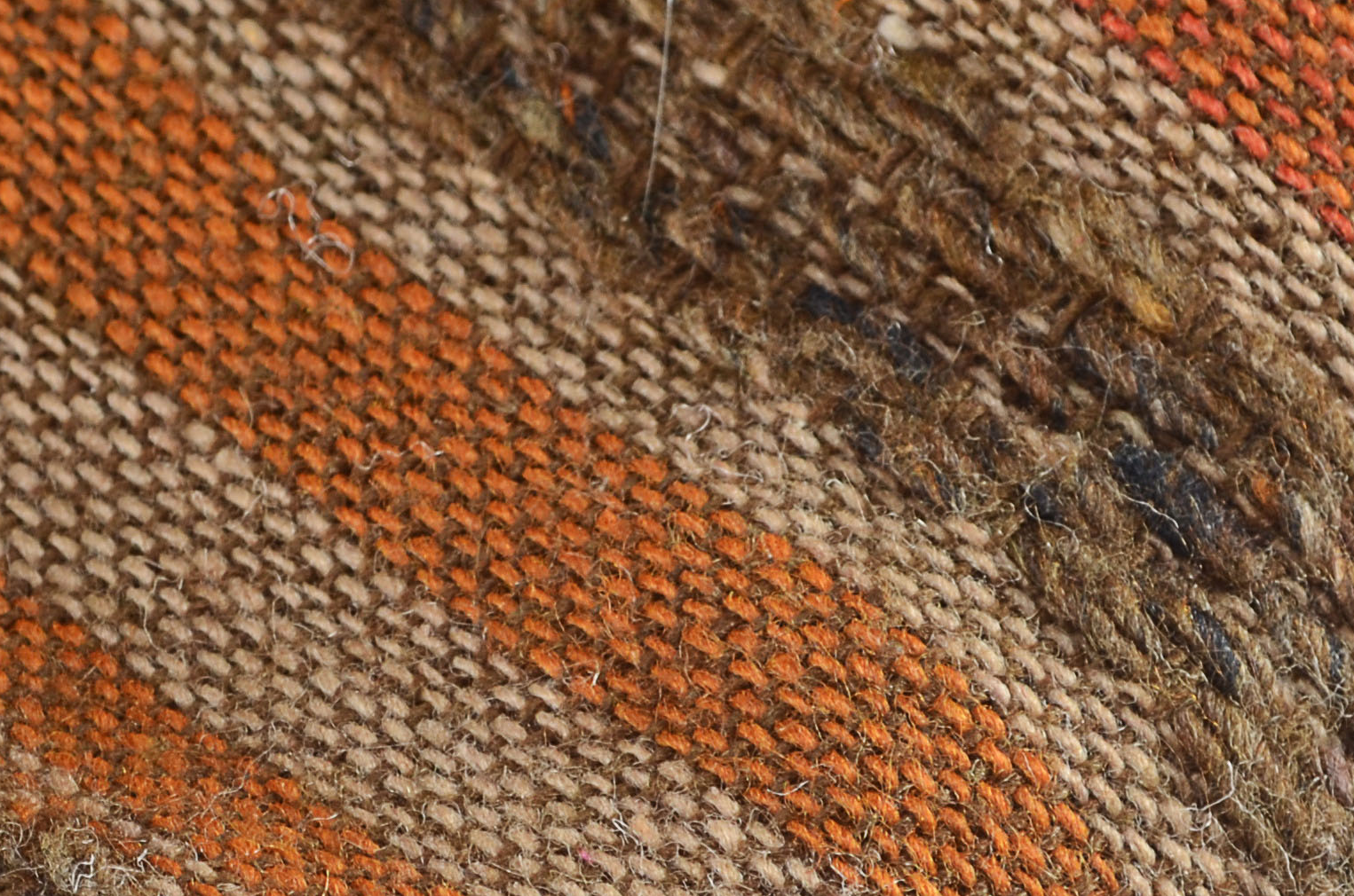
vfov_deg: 5.4
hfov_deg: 8.2
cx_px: 110
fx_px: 9458
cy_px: 1170
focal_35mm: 252
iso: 100
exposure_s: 1/80
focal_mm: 52
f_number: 9
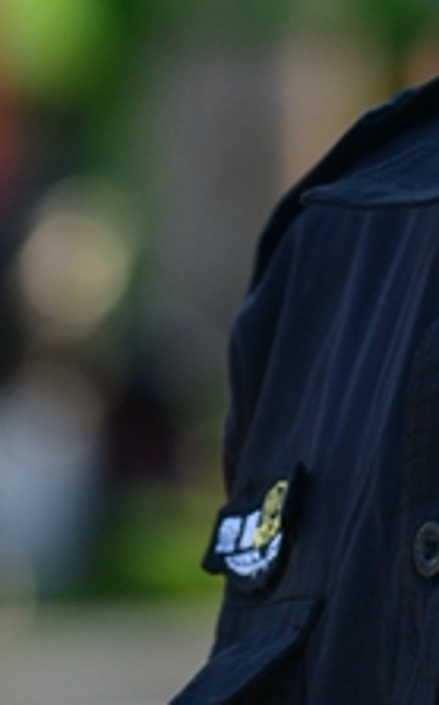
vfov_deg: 3.6
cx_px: 366
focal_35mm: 576
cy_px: -120
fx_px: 11048
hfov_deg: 2.3
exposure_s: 1/500
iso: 200
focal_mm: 140
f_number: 4
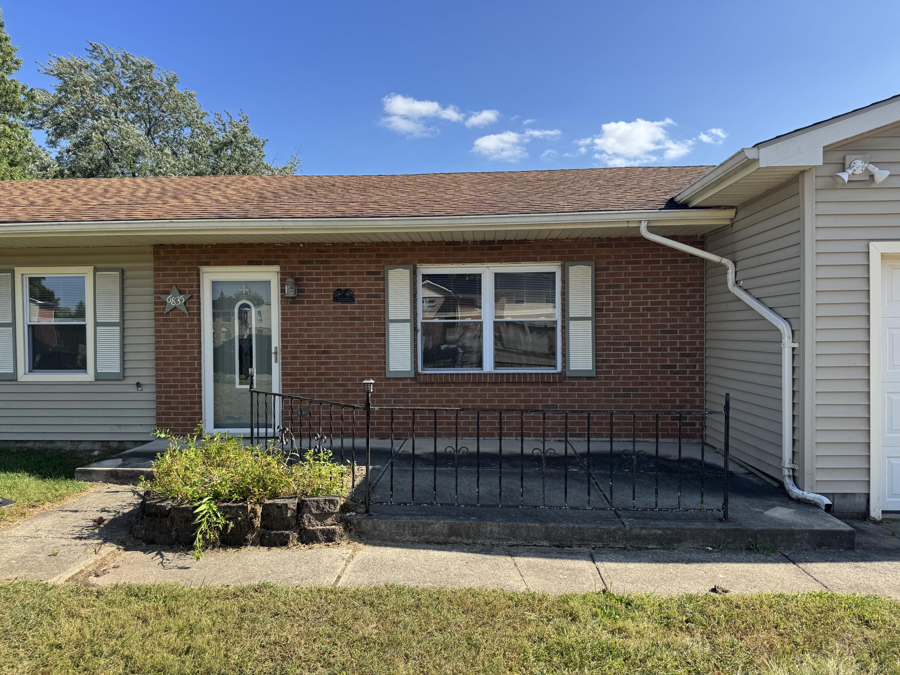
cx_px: 450
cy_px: 338
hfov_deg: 71.6
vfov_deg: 56.8
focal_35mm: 24
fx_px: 624
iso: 80
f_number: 1.78
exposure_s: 1/2506
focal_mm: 6.76
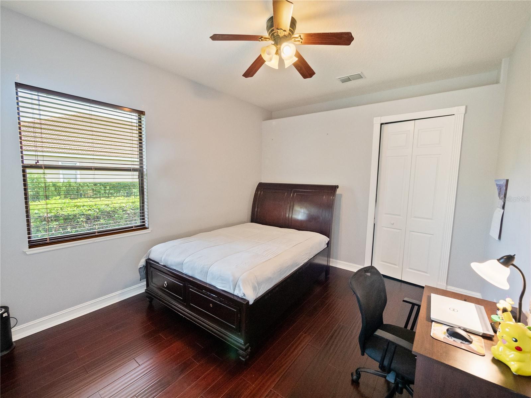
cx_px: 266
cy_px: 199
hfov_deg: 102.1
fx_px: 215
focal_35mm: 14
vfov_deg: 85.7
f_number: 4
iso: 2000
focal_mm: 7
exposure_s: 1/60
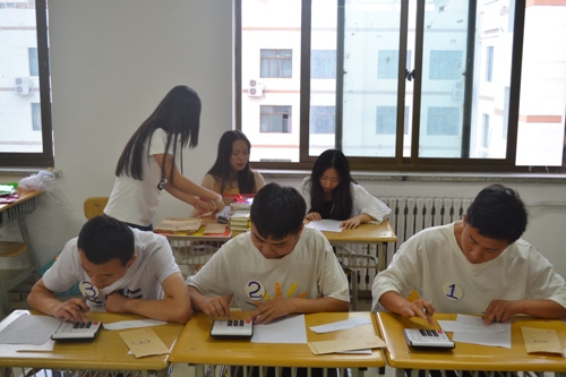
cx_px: 283
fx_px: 684
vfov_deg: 30.8
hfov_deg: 45.0
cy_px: 188
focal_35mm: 44
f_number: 4.5
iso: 400
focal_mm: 29
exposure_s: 1/20
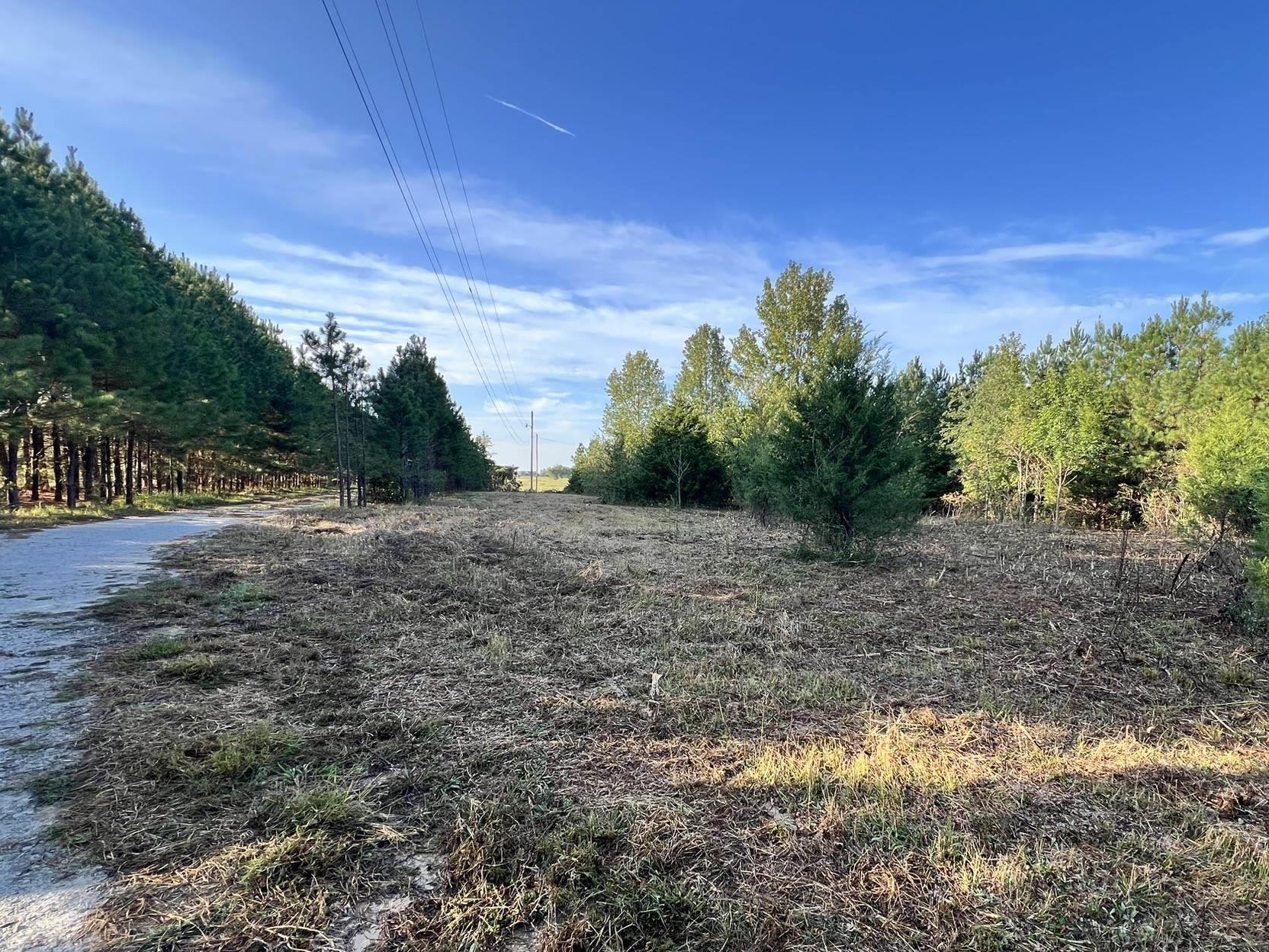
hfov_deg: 93.4
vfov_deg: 77.7
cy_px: 536
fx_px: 587
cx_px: 756
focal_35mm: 16
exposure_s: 1/351
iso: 32
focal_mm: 1.57
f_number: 1.8
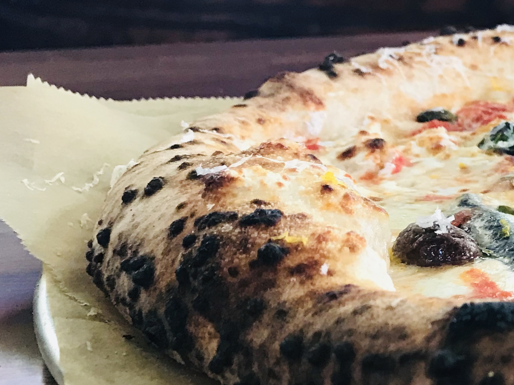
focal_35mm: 81
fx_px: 1203
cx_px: 733
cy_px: 100
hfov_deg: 21.0
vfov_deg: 18.1
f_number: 1.8
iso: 40
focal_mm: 3.99
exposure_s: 1/24
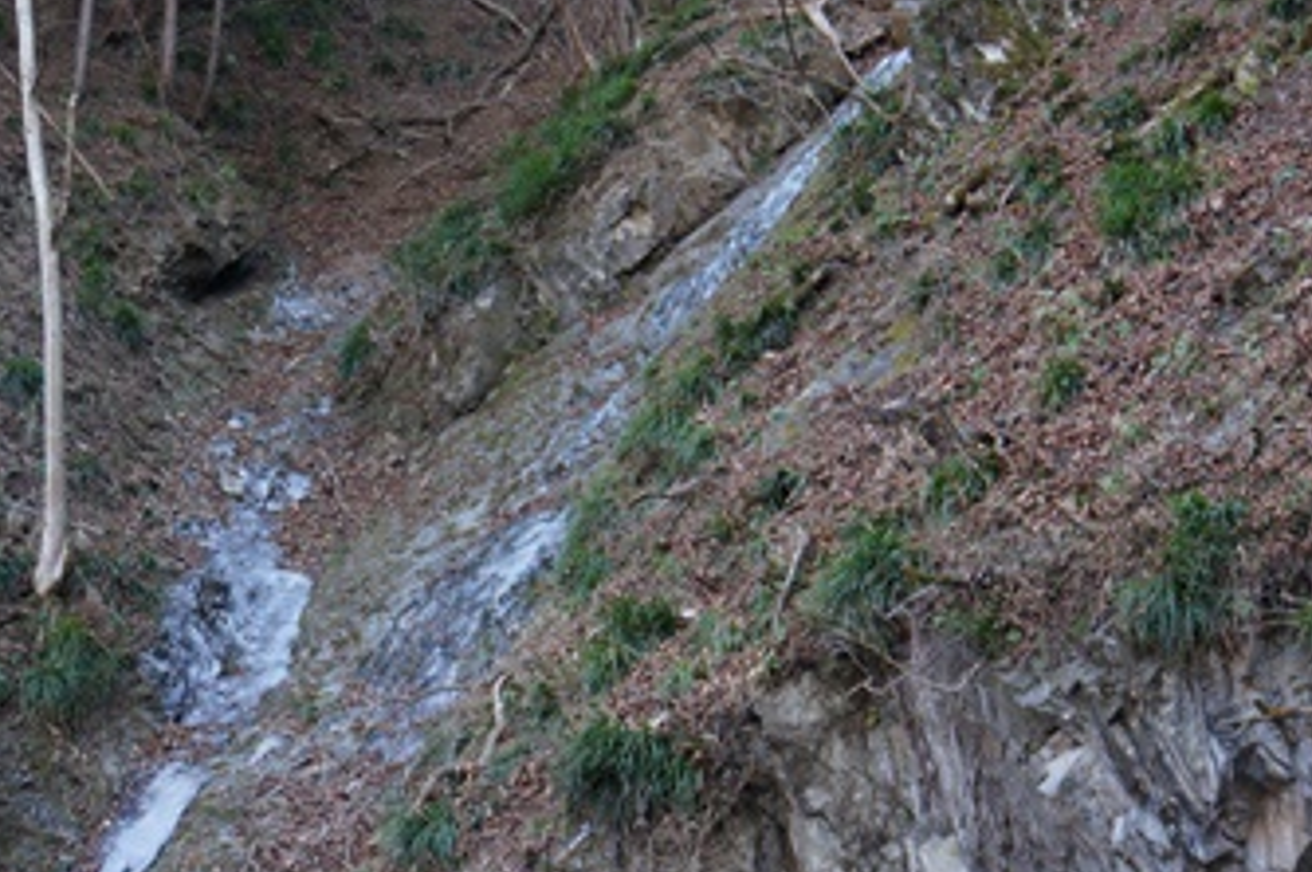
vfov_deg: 16.6
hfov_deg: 24.6
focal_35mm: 82
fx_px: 2993
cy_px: 414
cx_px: 487
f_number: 4.5
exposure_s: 1/60
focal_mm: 38.1
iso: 400
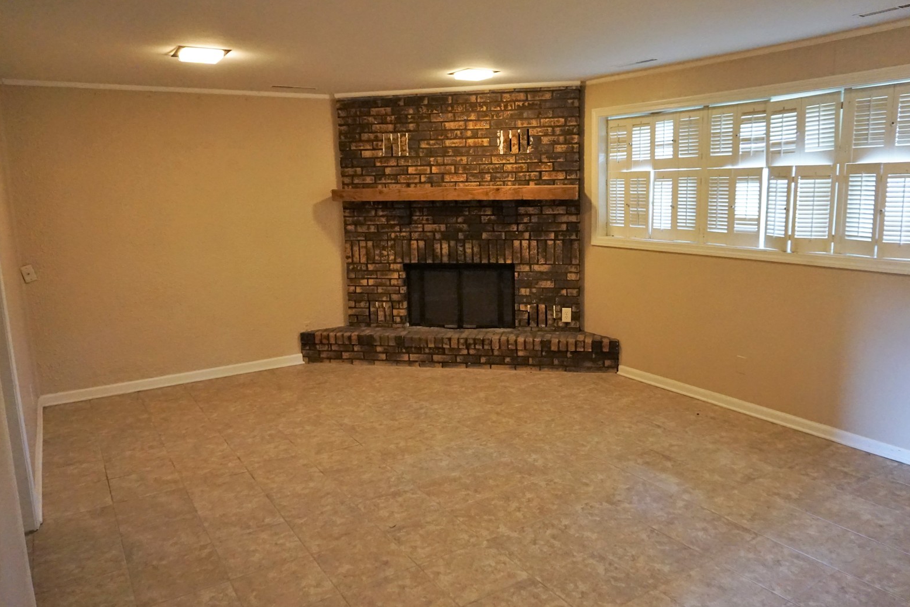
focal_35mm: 25
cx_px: 472
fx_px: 632
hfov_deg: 71.5
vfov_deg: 51.3
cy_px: 300
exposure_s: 1/100
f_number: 3.5
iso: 3200
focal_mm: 16
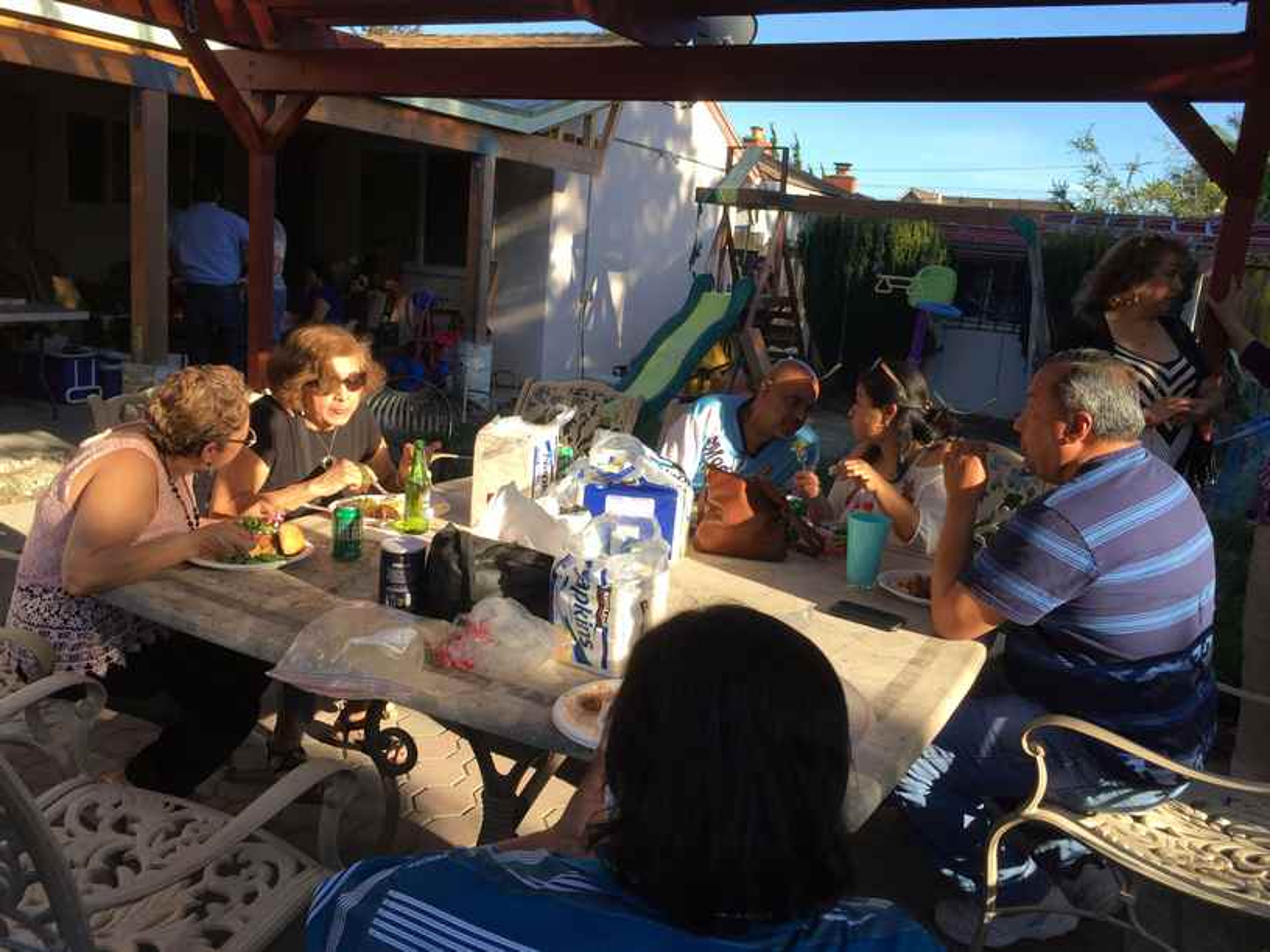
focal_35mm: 29
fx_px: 1064
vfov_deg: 48.2
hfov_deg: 61.7
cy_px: 476
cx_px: 635
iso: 32
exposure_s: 1/659
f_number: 2.2
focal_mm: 4.15
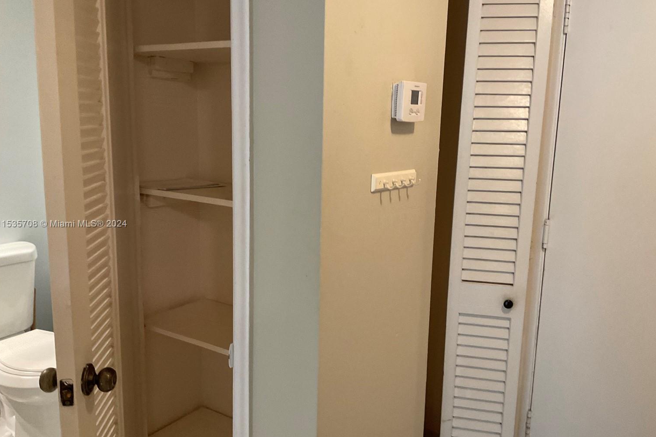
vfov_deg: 41.1
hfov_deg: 58.7
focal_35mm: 32
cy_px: 224
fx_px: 583
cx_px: 336
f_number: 1.8
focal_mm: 3
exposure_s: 1/60
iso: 160
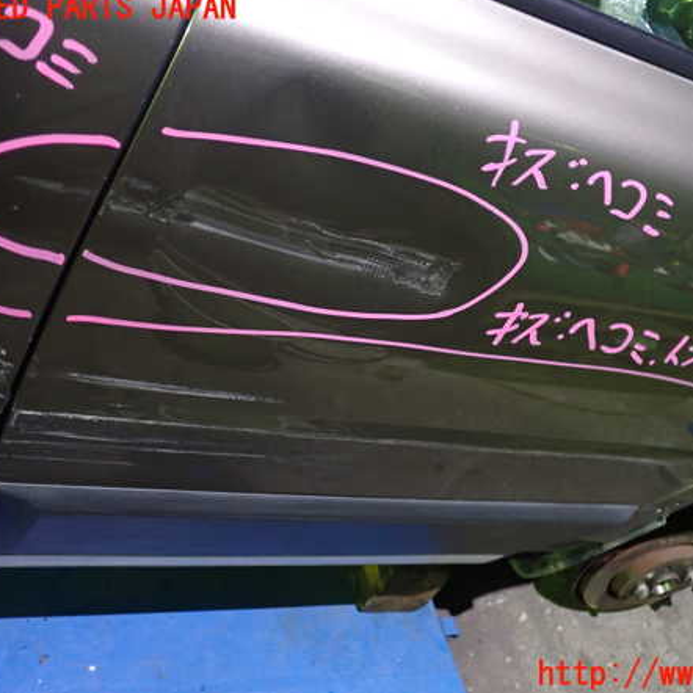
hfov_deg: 45.8
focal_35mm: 36
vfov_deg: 46.0
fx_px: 815
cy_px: 342
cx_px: 422
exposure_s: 1/15
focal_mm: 5.4
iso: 800
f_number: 2.3
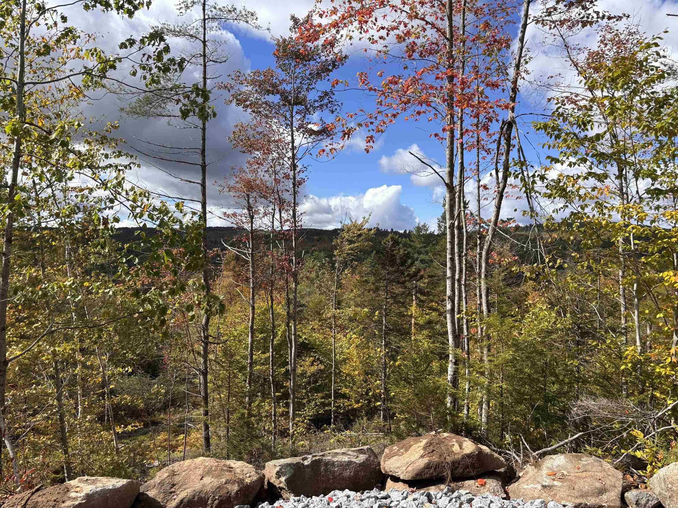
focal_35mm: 26
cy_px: 254
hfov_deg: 67.3
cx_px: 339
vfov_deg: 53.1
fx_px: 509
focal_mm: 5.96
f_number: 1.6
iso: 50
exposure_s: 1/2778
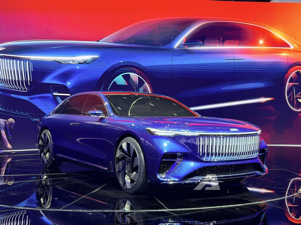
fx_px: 417
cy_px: 112
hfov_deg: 39.7
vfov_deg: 30.3
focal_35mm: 48
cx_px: 150
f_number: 1.78
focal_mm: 6.76
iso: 200
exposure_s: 1/100
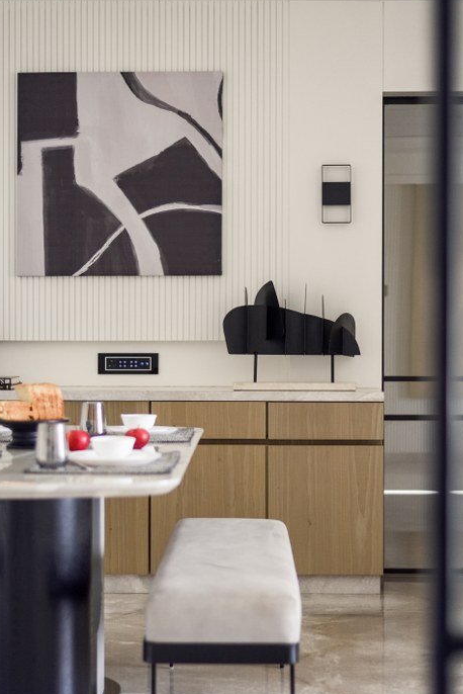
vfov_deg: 28.8
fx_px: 1349
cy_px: 375
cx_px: 266
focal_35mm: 70
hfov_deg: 19.5
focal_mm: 50
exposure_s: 1/160
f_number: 1.8
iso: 800
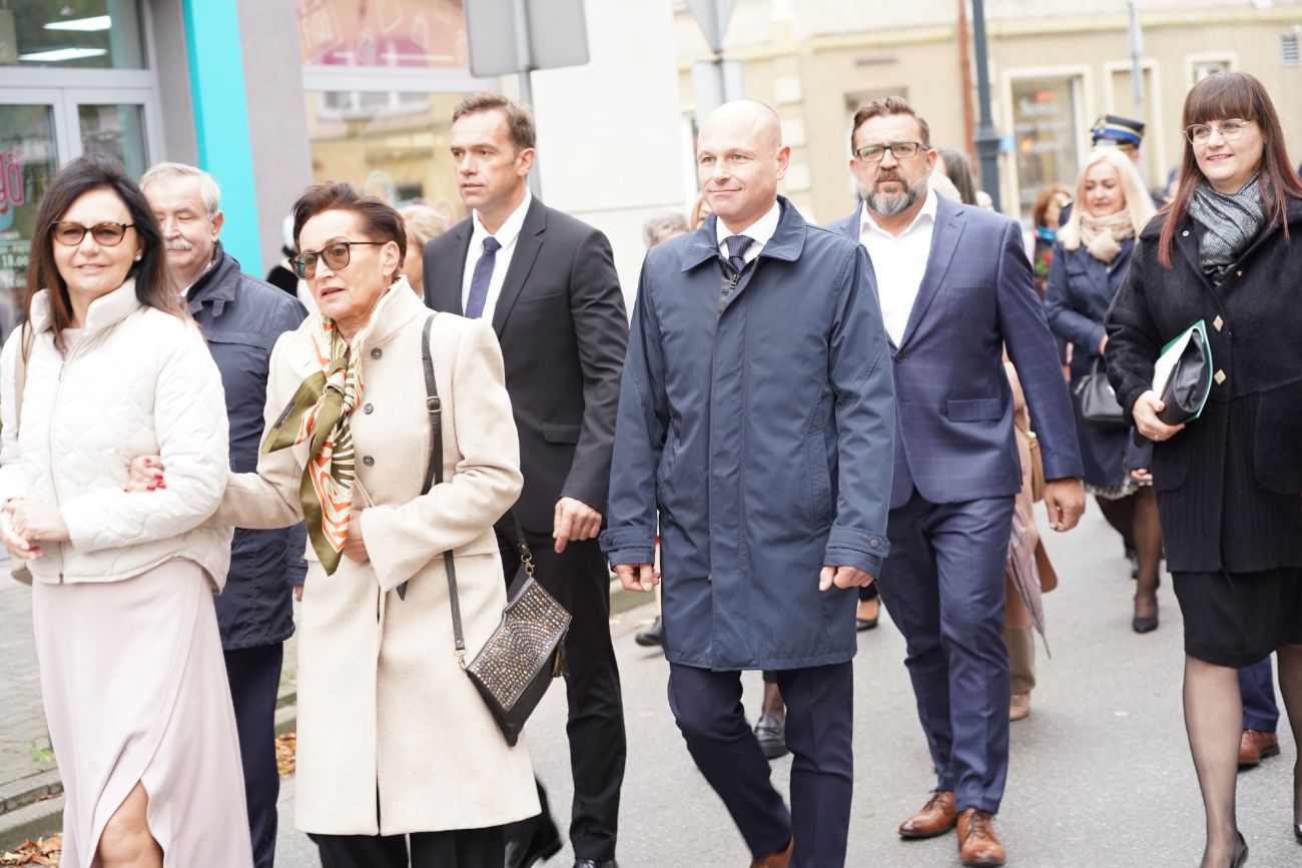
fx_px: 2459
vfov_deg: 20.0
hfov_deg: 29.7
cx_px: 651
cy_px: 434
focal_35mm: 68
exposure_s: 1/100
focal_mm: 68
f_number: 4
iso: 320
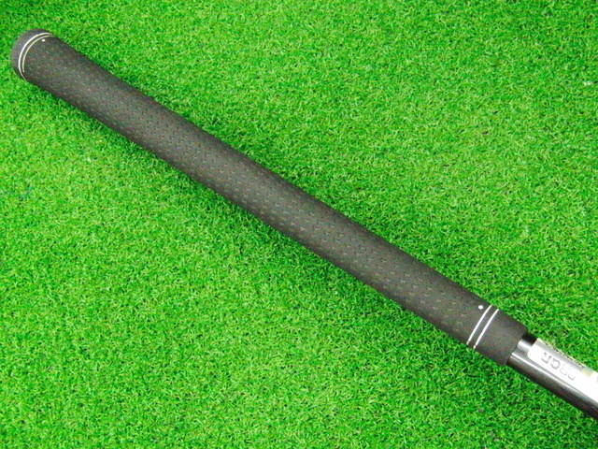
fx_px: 639
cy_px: 224
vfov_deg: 38.7
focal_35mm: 37
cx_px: 299
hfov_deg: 50.1
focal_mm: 6.42
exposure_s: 1/125
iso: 3200
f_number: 3.6
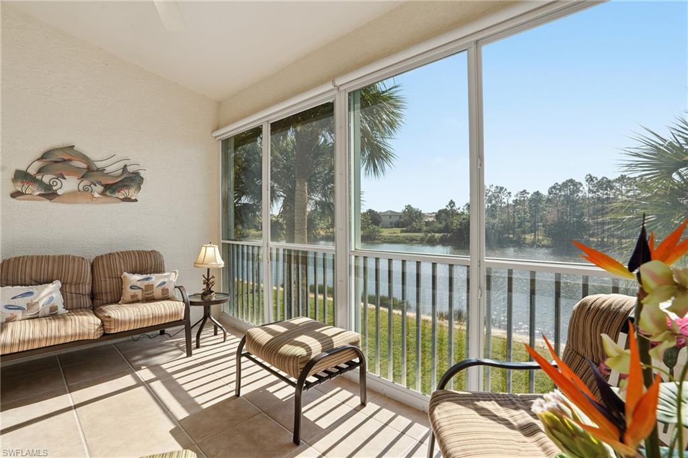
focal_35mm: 16
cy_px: 229
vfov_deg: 73.7
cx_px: 344
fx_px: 306
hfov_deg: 96.8
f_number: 9
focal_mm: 16
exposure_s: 1/640
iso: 400
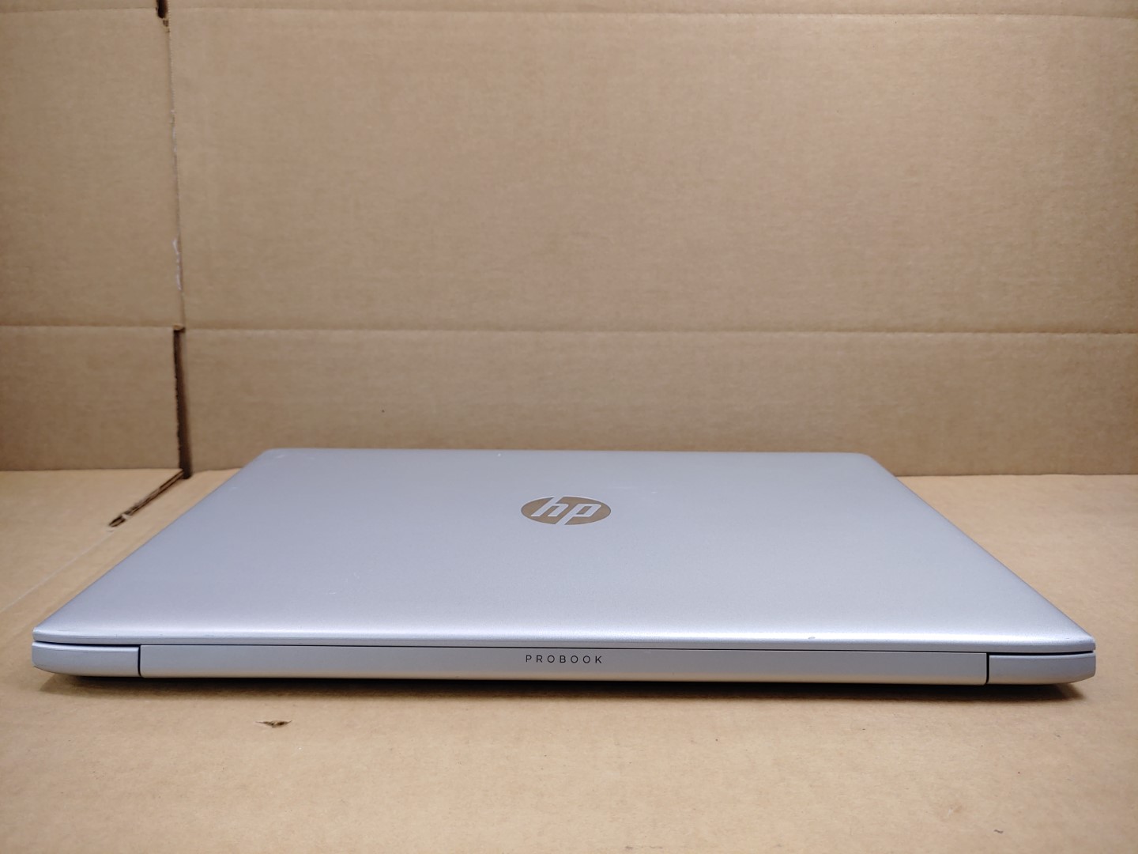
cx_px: 569
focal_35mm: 26
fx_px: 855
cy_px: 427
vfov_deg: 53.1
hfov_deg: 67.3
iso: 50
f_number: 1.8
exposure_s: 1/146
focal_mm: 4.36
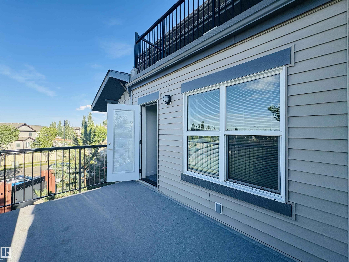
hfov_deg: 102.1
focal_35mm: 14
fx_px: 141
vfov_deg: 85.7
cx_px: 174
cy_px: 131
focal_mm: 2.22
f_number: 2.2
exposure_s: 1/734
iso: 64
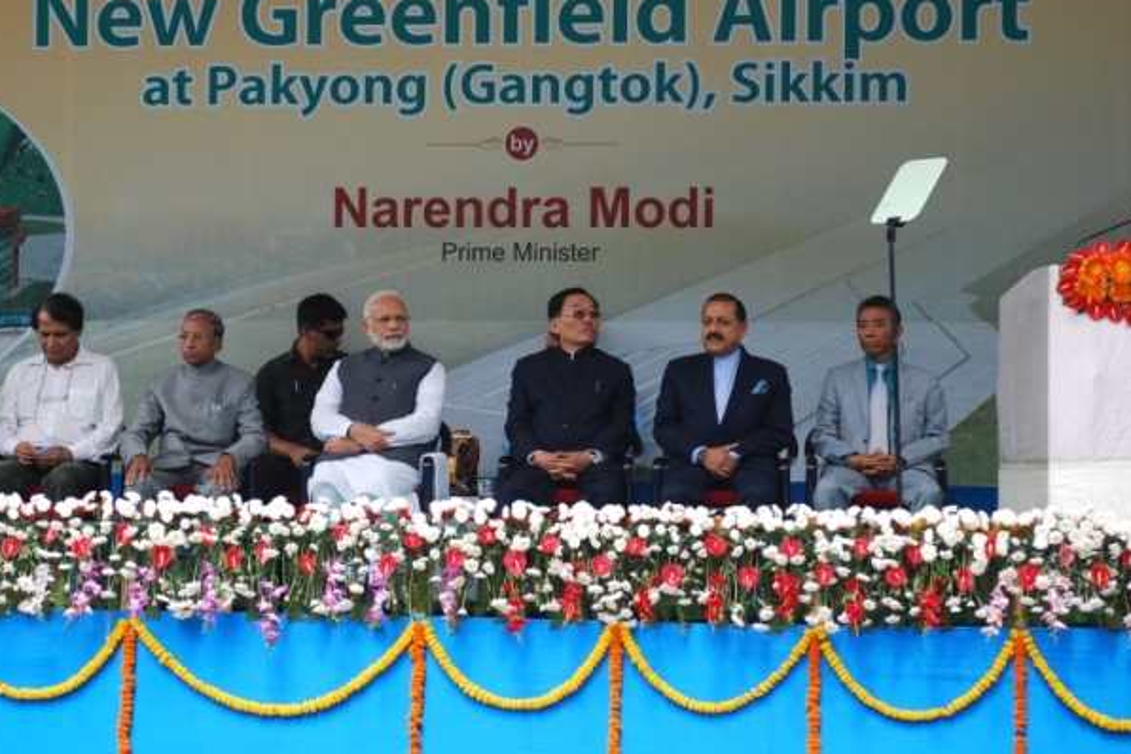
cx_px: 411
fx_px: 5058
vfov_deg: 8.5
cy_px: 295
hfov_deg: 12.7
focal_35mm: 161
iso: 200
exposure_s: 1/320
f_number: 4.5
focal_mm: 80
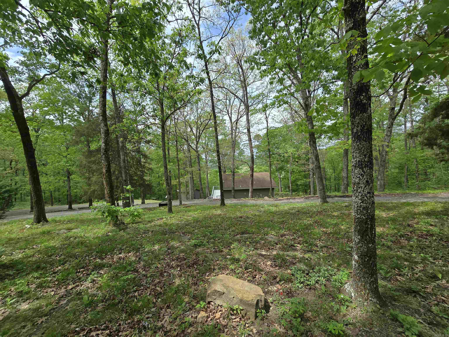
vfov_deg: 89.9
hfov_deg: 106.2
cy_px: 168
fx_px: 169
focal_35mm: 13
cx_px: 224
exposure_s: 1/2000
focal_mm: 2.2
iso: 80
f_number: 2.2
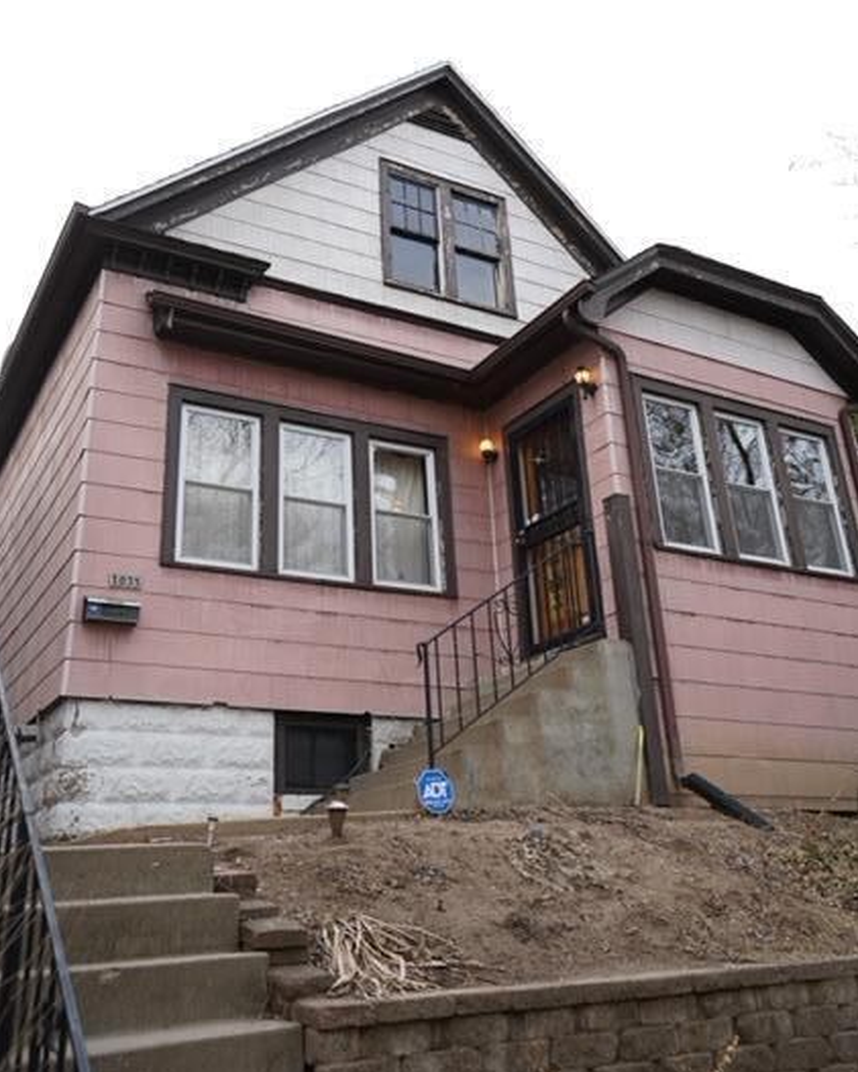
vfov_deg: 55.3
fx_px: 1015
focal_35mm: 32
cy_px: 432
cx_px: 426
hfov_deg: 45.8
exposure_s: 1/160
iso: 100
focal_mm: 28
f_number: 4
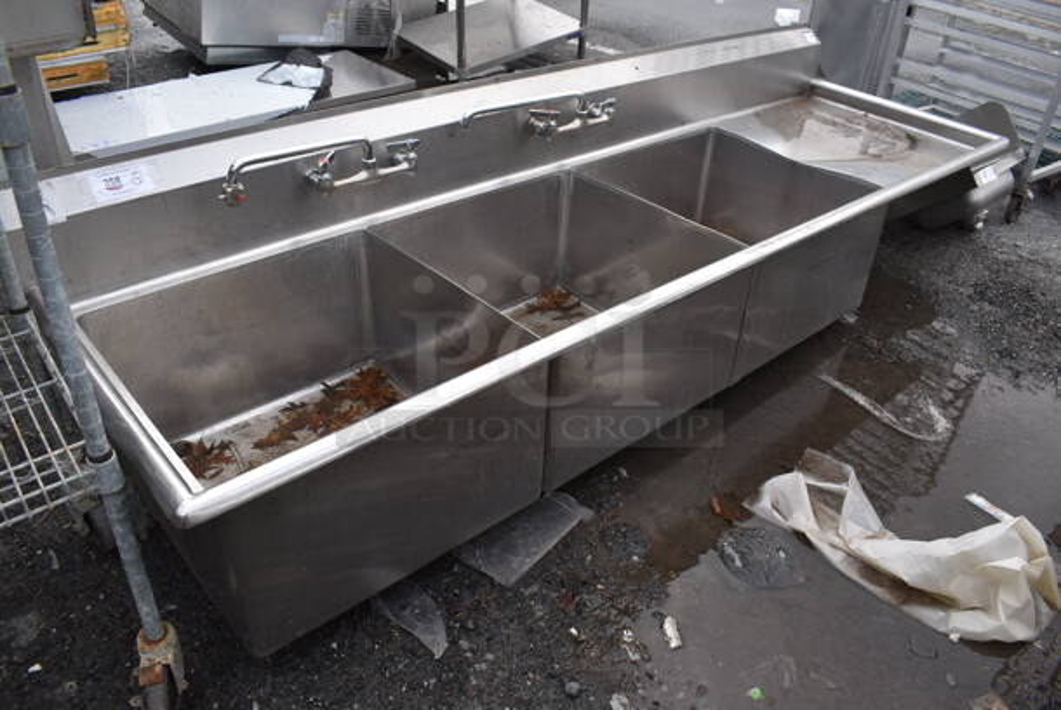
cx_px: 530
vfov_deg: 48.0
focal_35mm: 27
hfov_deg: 67.3
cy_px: 355
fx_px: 796
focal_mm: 18
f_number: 6.3
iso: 200
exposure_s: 1/250
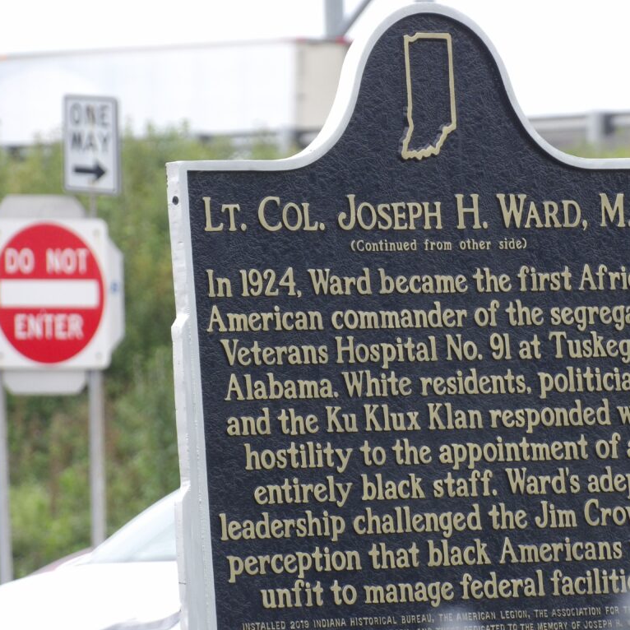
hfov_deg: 3.4
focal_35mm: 520
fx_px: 10707
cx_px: 415
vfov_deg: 3.4
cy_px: 315
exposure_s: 1/100
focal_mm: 78.9
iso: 140
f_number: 4.2
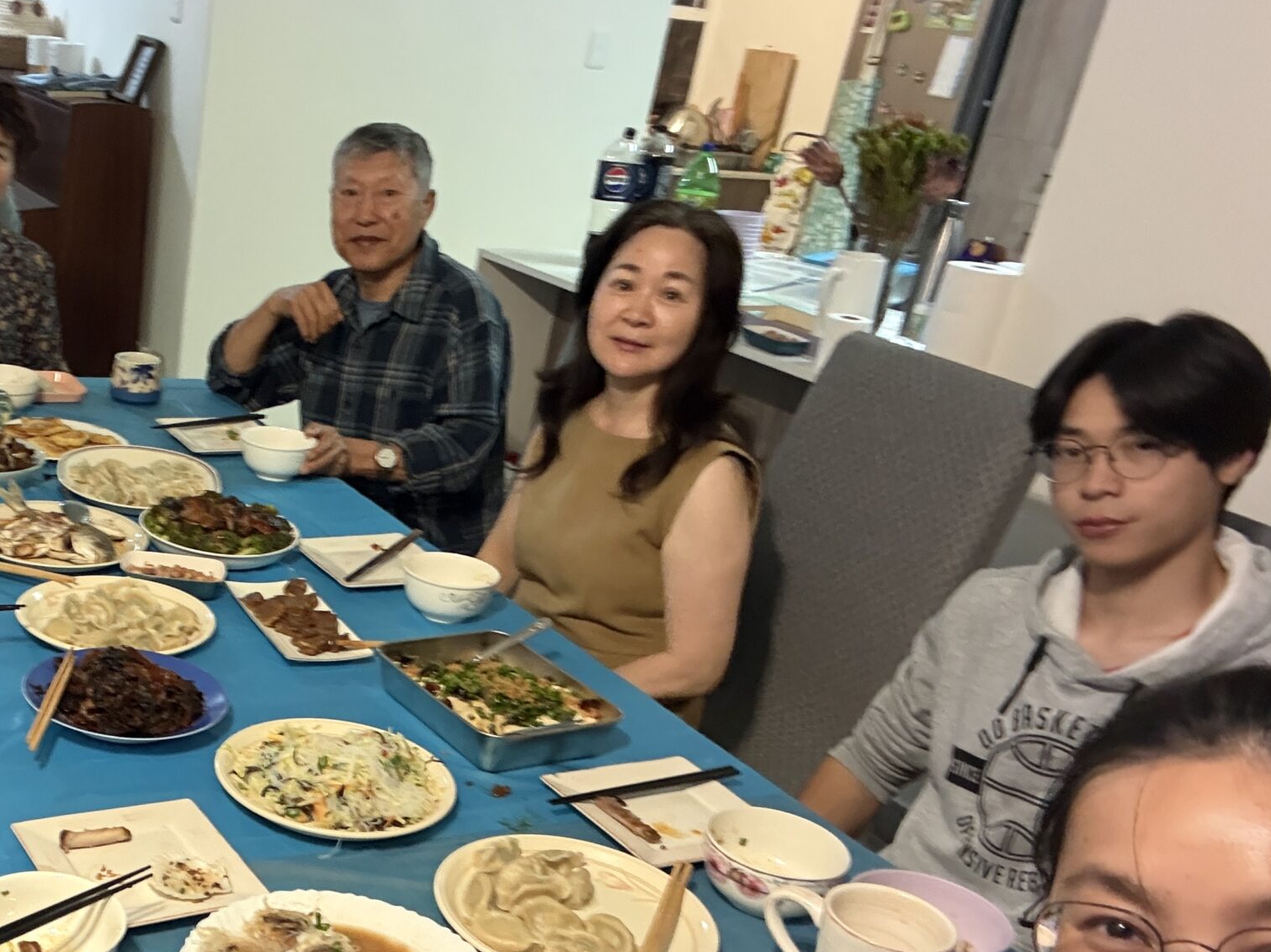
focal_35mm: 39
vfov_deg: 36.2
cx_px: 228
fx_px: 1432
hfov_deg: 45.1
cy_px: 681
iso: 320
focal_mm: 2.69
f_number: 1.9
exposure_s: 1/25
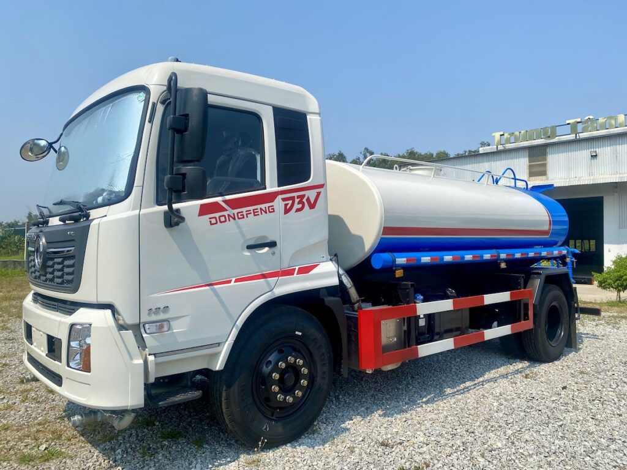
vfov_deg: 53.1
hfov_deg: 67.3
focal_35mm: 26
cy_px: 235
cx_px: 314
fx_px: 471
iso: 32
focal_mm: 4.25
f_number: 1.8
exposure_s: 1/3984
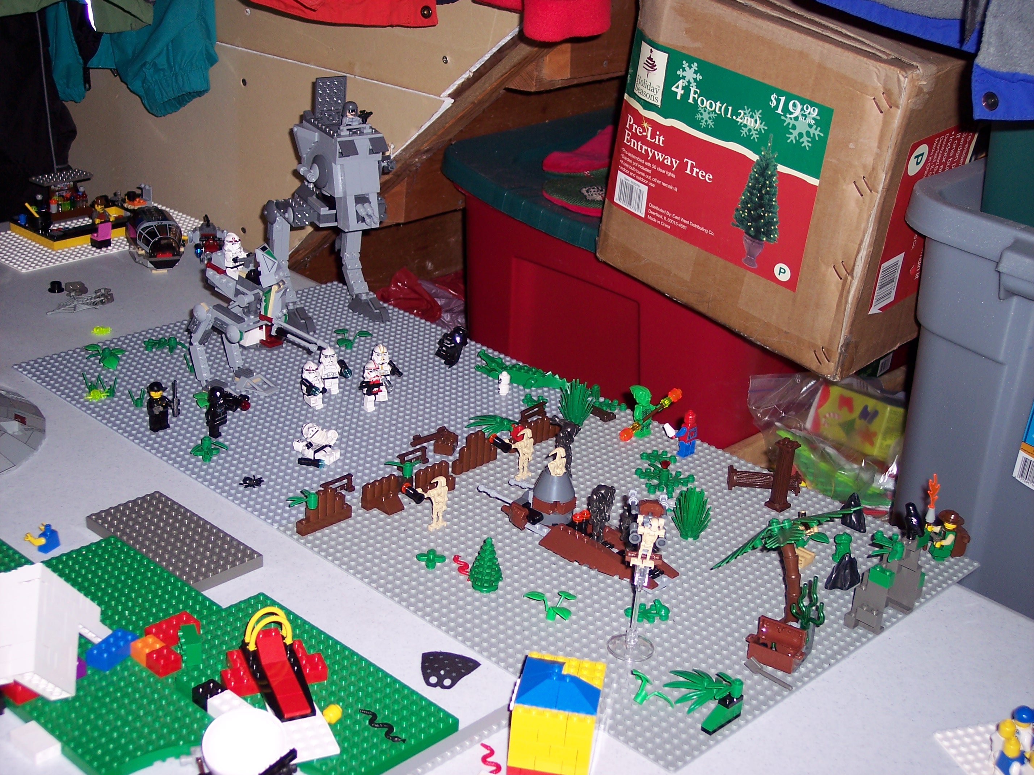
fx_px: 1553
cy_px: 388
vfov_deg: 28.0
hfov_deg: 36.8
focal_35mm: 52
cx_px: 517
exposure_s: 1/60
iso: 100
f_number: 3.4
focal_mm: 10.7
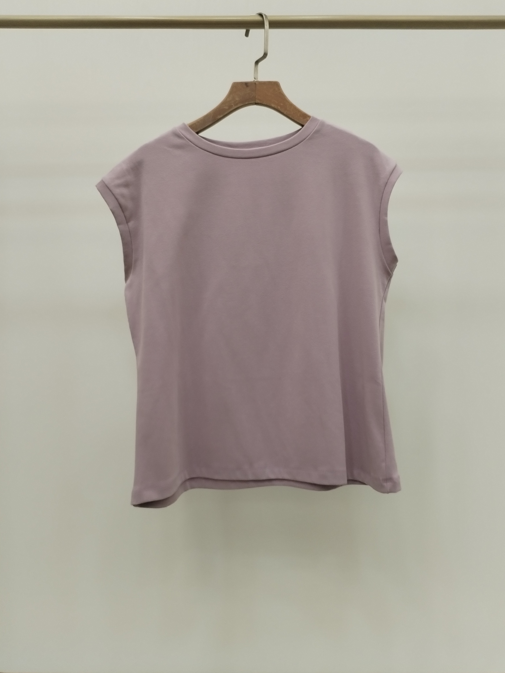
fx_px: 584
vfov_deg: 60.0
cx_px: 254
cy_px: 328
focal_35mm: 30
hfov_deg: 46.8
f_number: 1.8
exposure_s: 1/120
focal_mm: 4.75
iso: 225
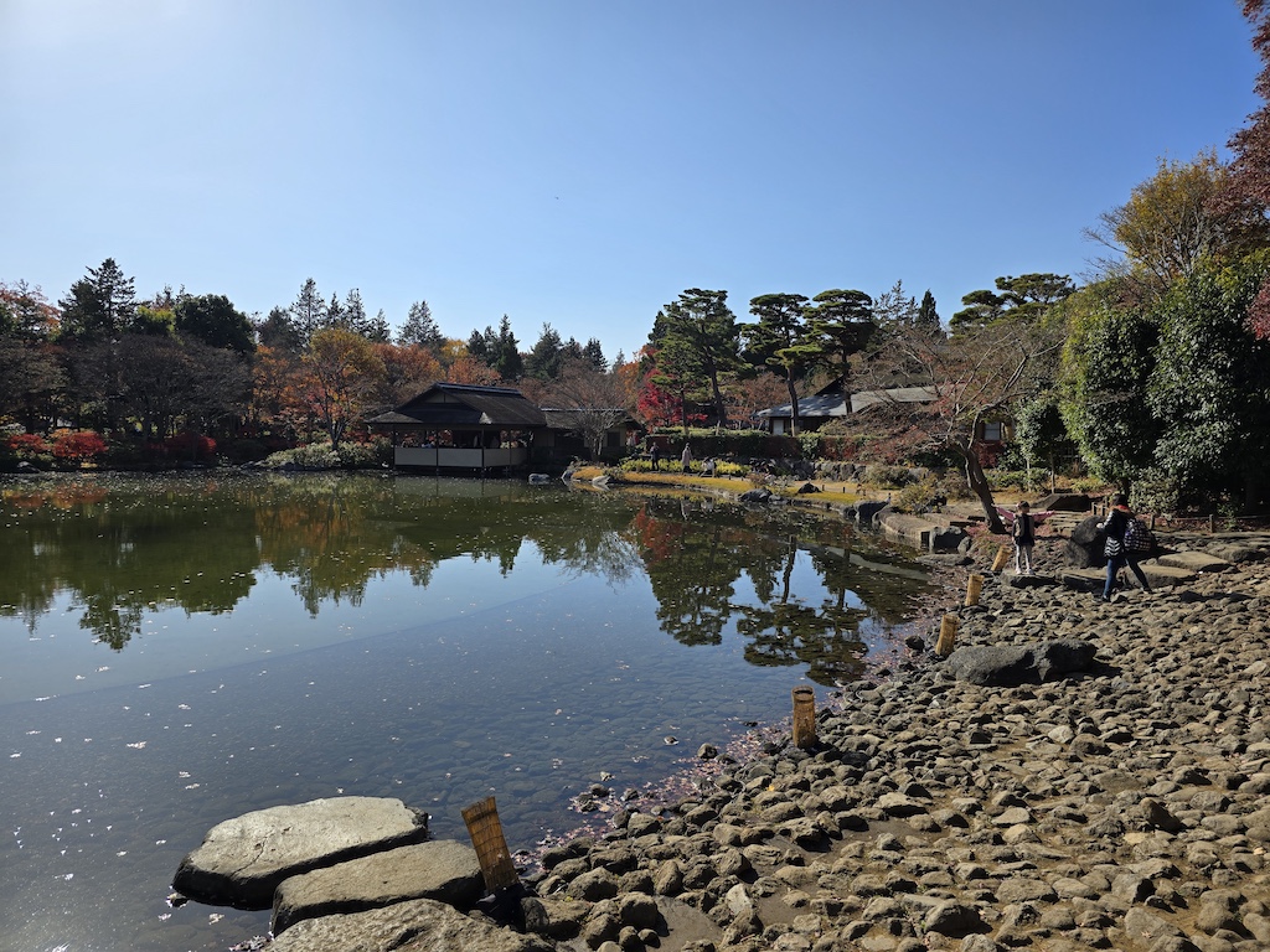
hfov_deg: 73.9
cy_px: 476
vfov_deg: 58.9
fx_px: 844
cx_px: 635
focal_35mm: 23
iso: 12
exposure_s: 1/997
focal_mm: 6.3
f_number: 1.7
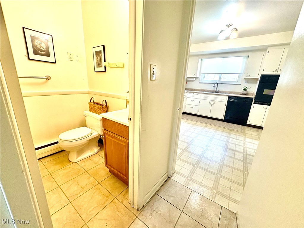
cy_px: 114
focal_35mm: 14
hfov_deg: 102.1
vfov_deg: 85.7
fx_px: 123
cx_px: 152
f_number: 2.2
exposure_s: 1/60
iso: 160
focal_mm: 2.22
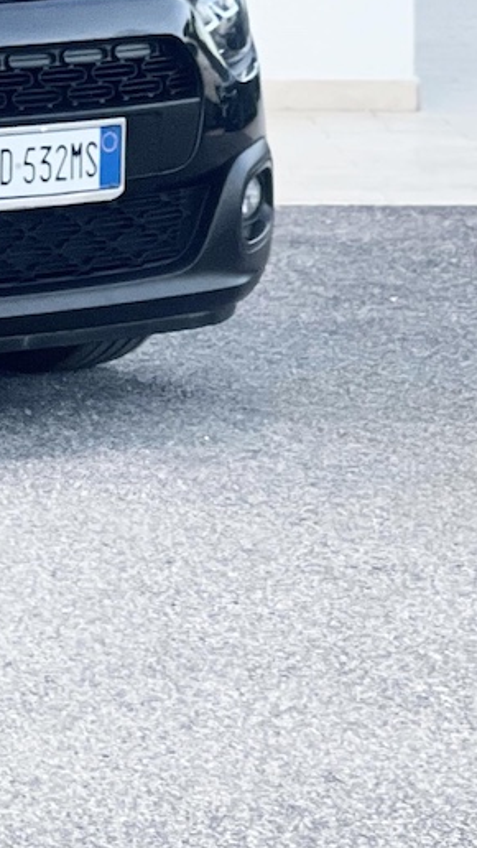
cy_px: -1
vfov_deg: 10.1
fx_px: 4741
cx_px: -608
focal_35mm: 211
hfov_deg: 5.6
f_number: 2.2
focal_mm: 7.5
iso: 160
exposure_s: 1/121
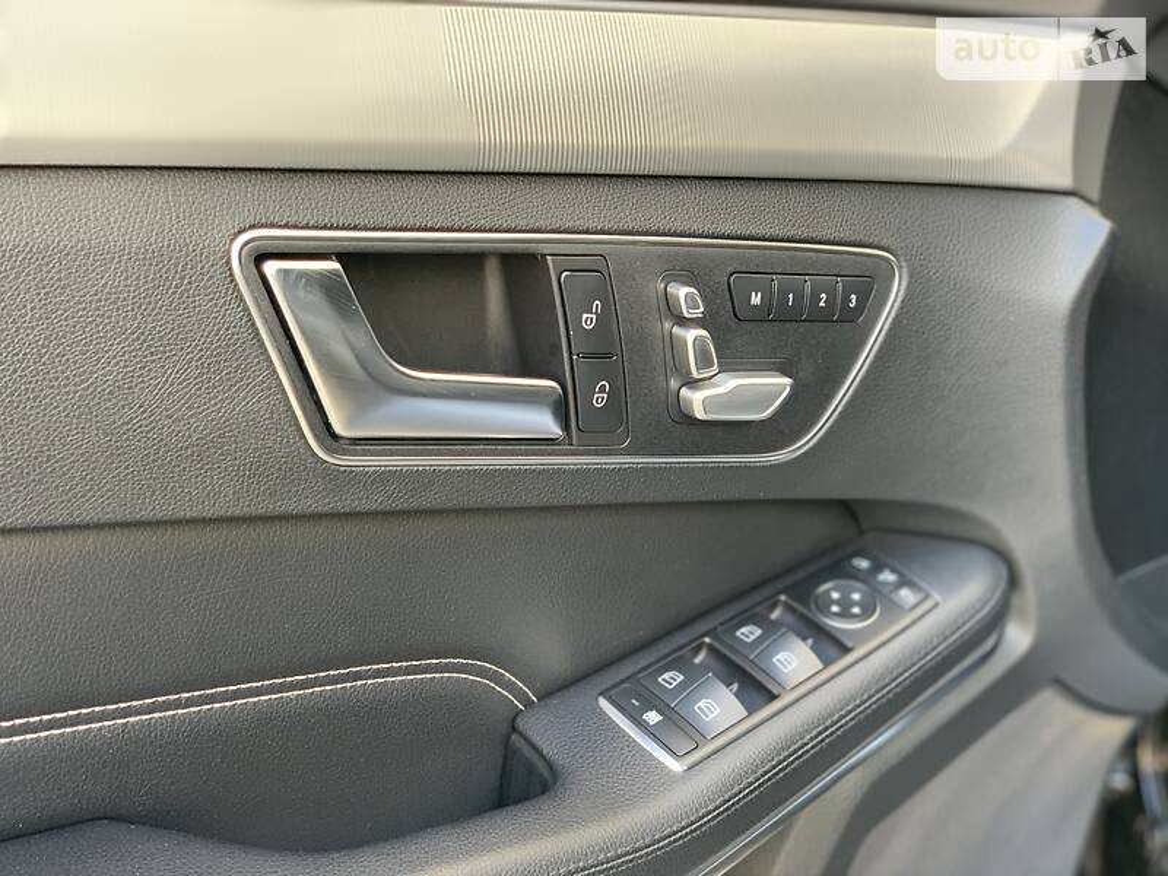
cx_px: 584
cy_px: 438
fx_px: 1755
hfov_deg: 36.8
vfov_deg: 28.0
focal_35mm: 52
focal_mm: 6
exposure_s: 1/78
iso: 125
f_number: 2.4
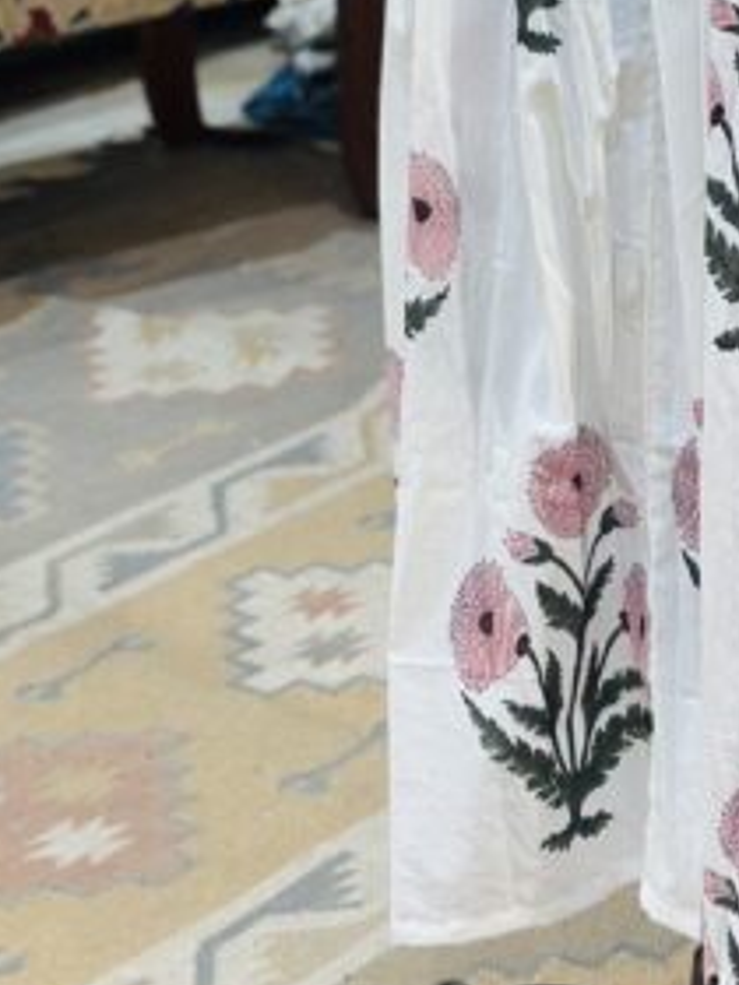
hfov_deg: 10.8
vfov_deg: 13.8
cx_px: 577
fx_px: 3900
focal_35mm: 137
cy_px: -366
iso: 100
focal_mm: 6.86
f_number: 1.78
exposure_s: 1/95
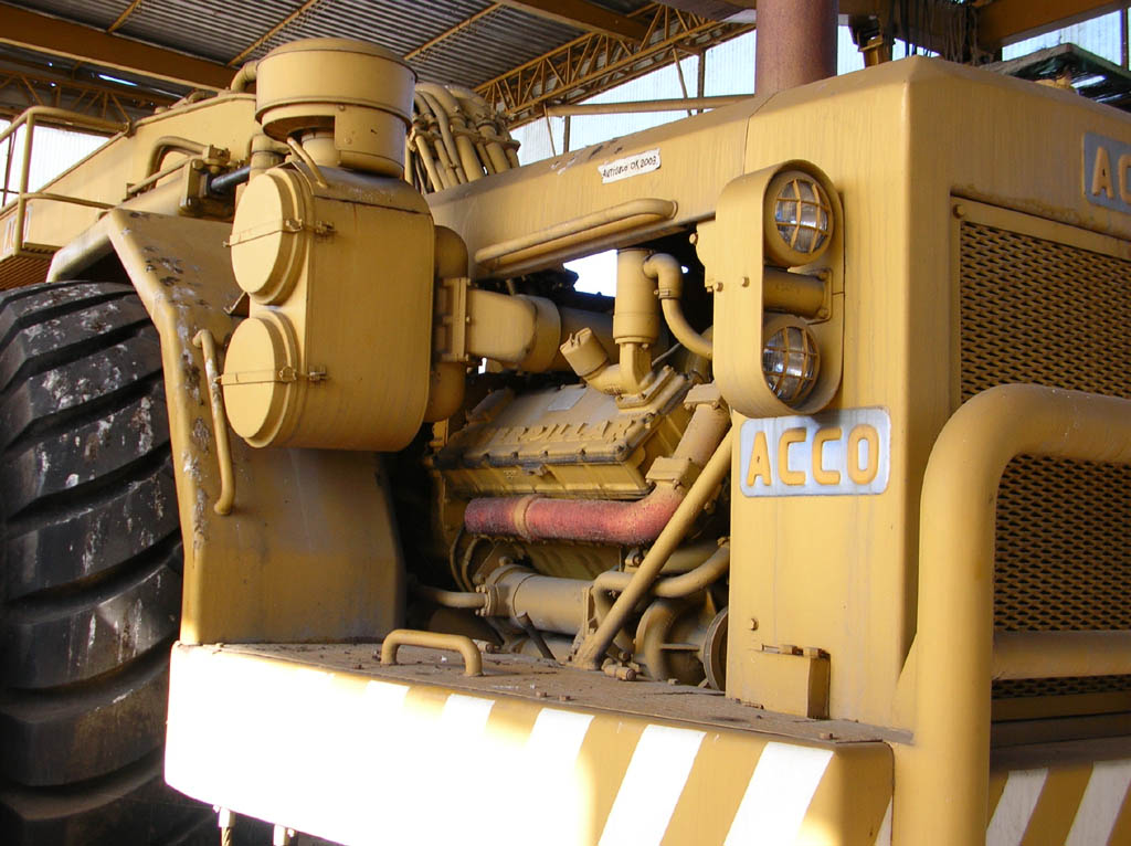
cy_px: 423
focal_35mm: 42
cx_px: 566
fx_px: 1371
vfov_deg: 34.3
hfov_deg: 44.8
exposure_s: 1/89.7
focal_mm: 7.1
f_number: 3
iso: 50
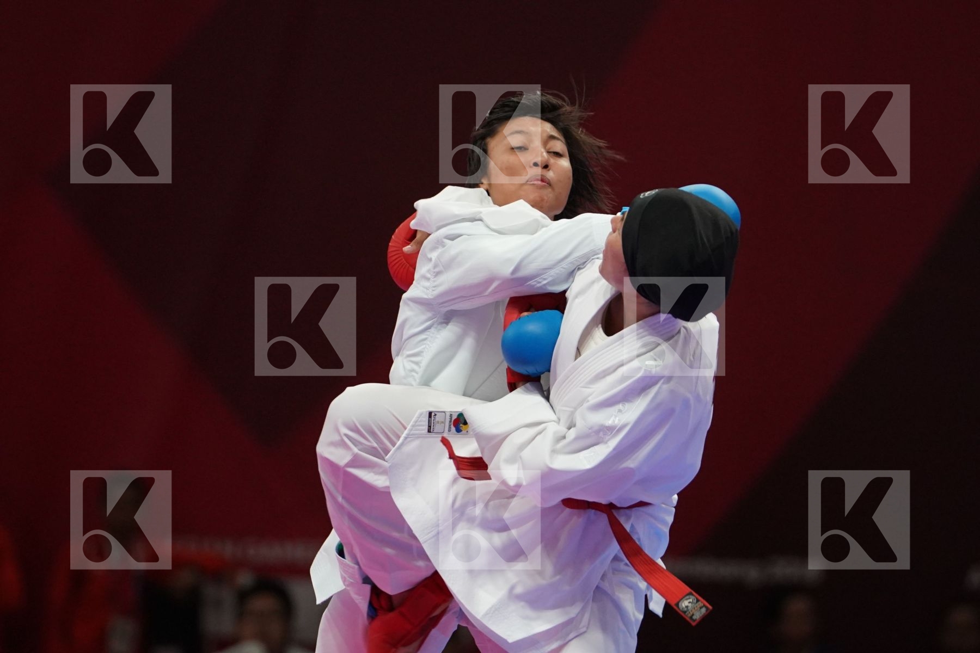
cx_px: 490
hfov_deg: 5.3
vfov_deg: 3.6
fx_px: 10534
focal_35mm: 387
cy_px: 326
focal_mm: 258
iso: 3200
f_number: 4
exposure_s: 1/1000
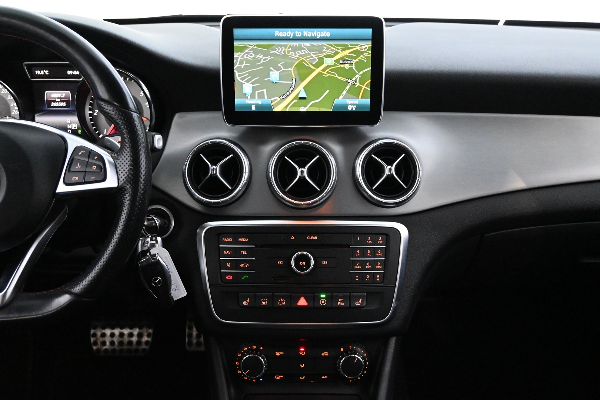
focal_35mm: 41
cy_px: 200
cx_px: 300
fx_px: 687
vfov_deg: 32.4
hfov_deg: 47.2
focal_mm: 27.5
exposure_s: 1/40
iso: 9000
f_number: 4.5
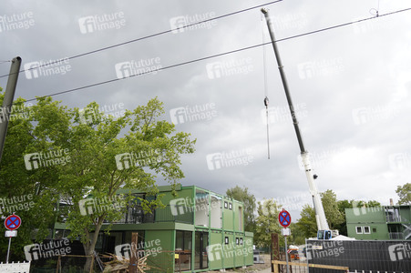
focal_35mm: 28
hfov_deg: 65.5
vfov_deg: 46.3
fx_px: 319
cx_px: 206
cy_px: 136
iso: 320
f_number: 6.3
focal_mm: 28
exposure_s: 1/250
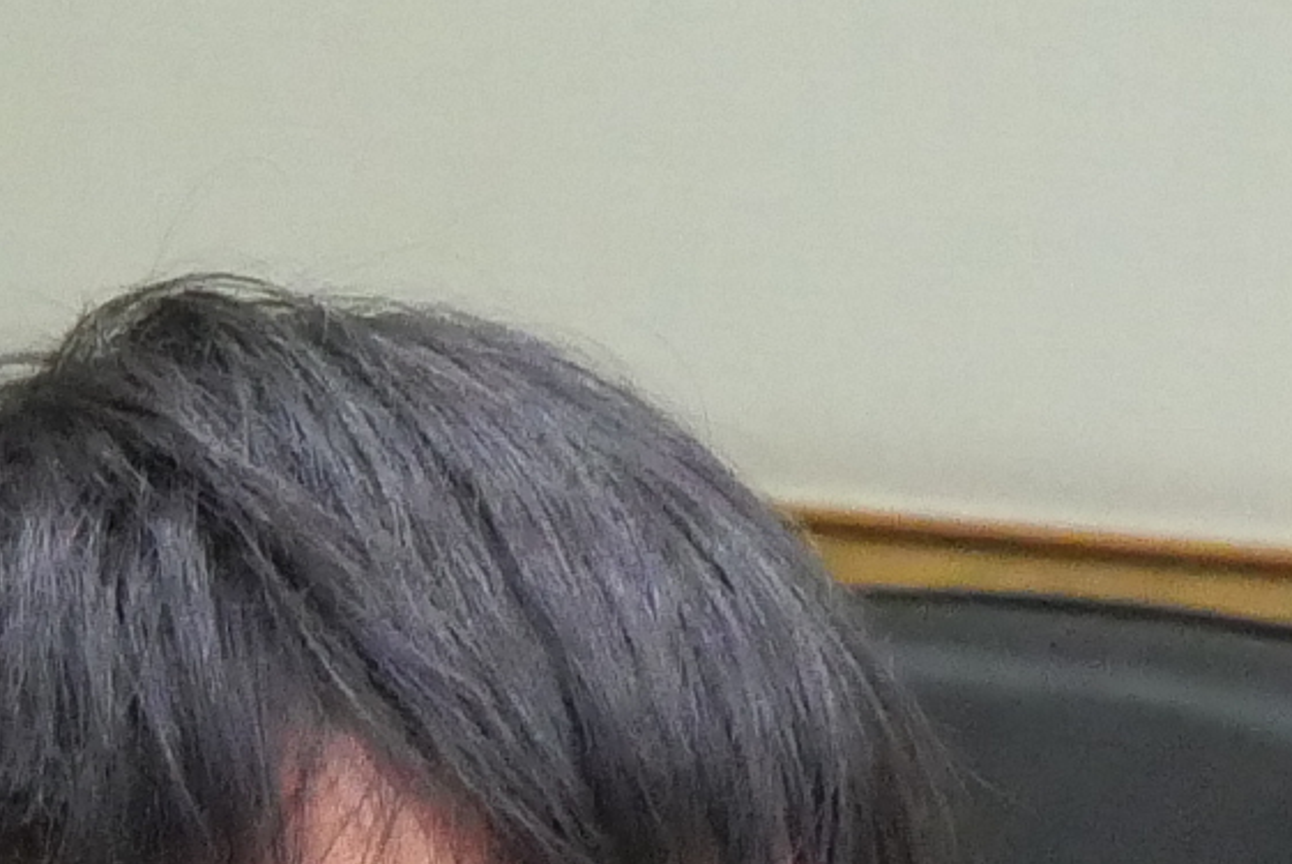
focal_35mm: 410
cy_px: 2226
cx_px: 355
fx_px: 14725
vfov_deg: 3.3
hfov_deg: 5.0
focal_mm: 30
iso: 3200
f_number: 4.9
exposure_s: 1/40
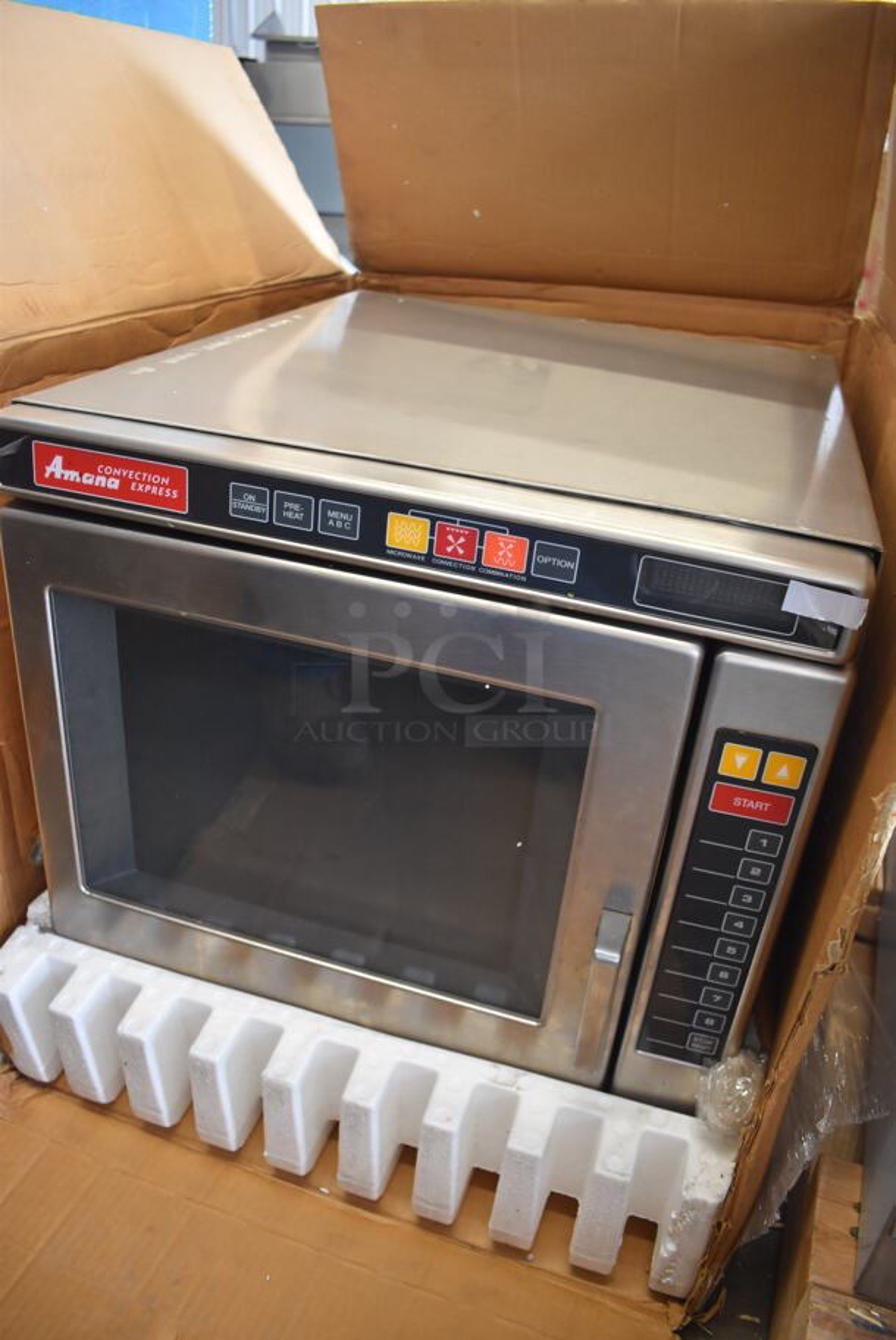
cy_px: 670
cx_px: 448
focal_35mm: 27
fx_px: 1006
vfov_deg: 67.3
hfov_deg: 48.0
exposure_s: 1/125
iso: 1400
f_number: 3.5
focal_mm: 18
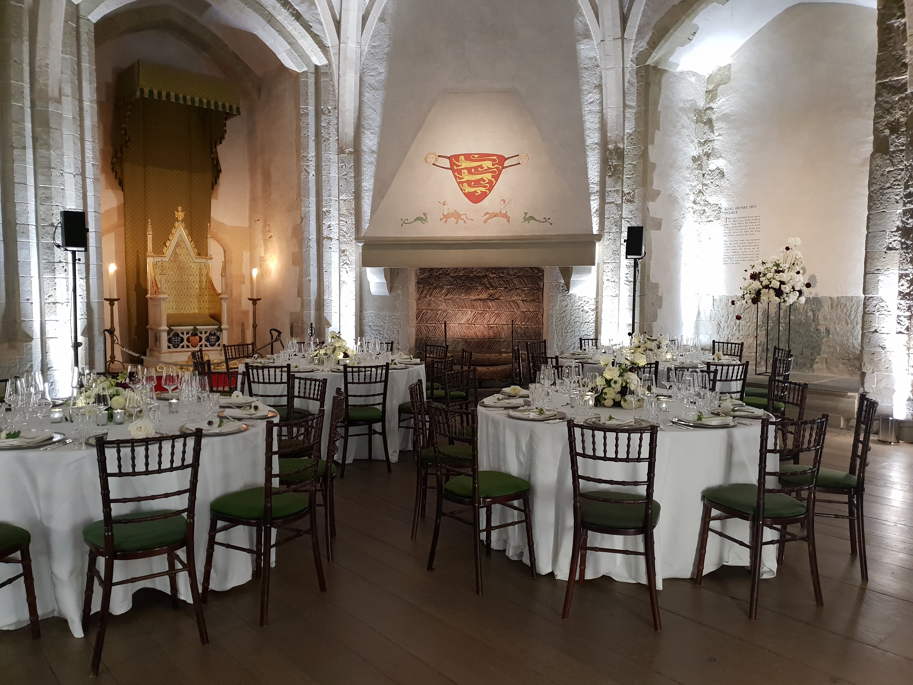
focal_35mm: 26
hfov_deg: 67.3
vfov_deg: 53.1
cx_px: 456
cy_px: 342
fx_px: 686
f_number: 1.5
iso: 250
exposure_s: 1/23
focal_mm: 4.3
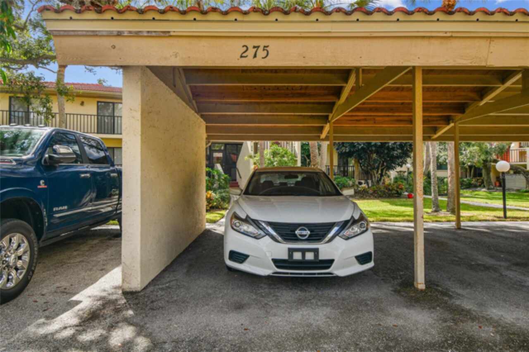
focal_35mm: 19
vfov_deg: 64.5
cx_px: 264
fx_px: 279
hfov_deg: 86.9
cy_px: 176
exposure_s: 1/160
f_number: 7.1
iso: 100
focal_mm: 13
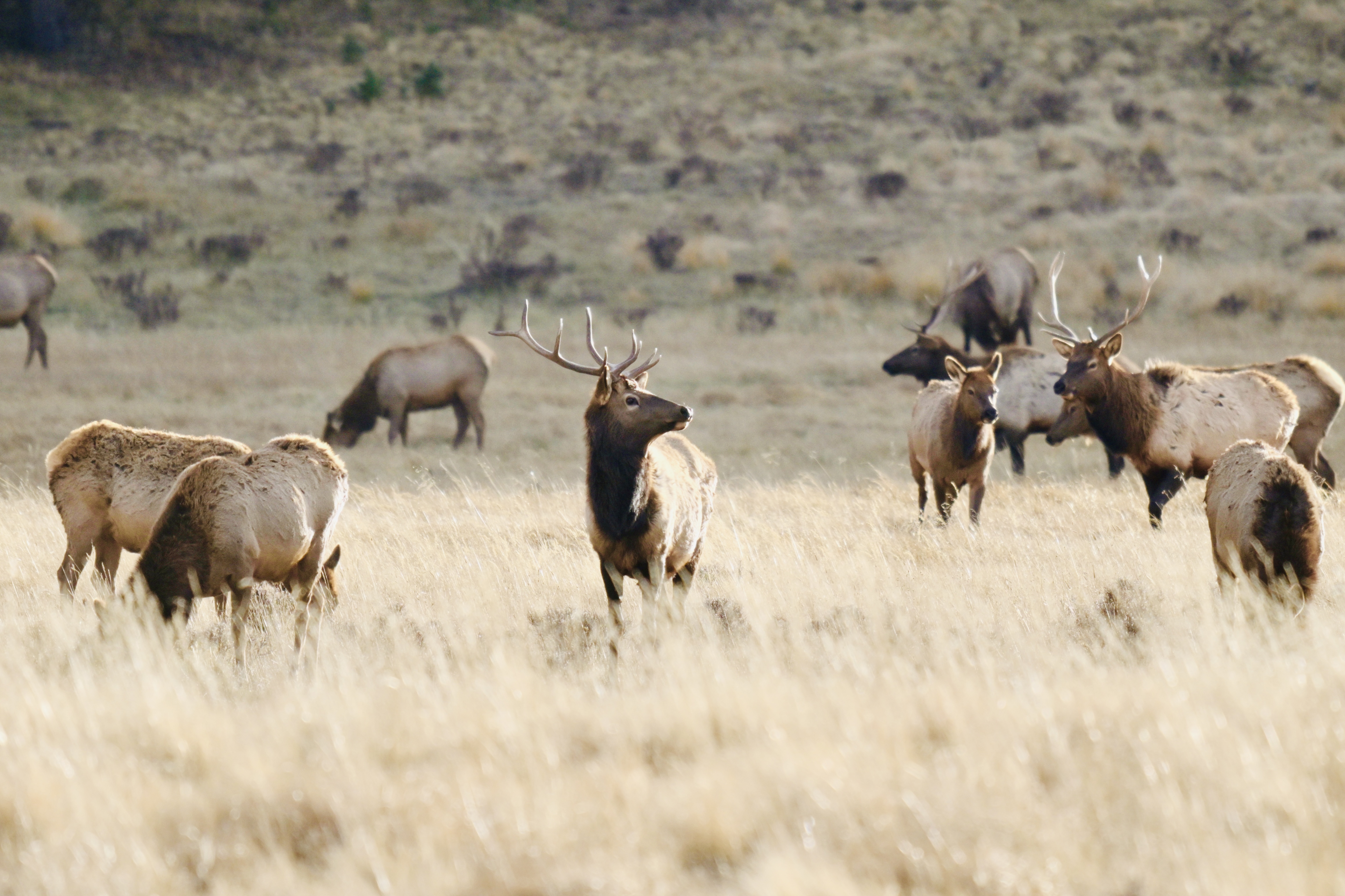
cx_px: 672
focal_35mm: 600
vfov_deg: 2.3
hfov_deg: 3.4
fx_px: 22415
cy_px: 448
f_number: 6.3
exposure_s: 1/1000
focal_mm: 600
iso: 560
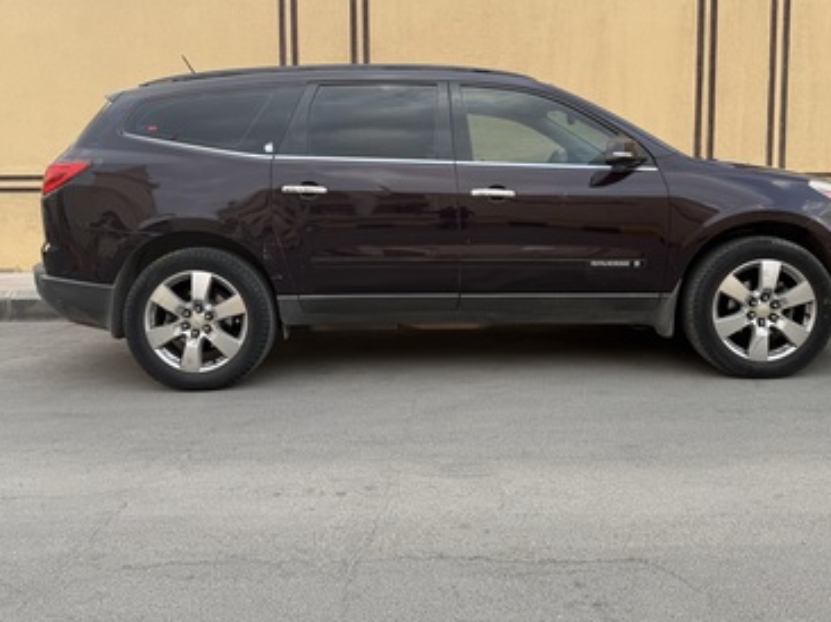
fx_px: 720
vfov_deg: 46.4
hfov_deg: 59.9
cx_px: 453
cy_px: 239
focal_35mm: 30
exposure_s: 1/217
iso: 64
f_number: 1.78
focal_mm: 6.76
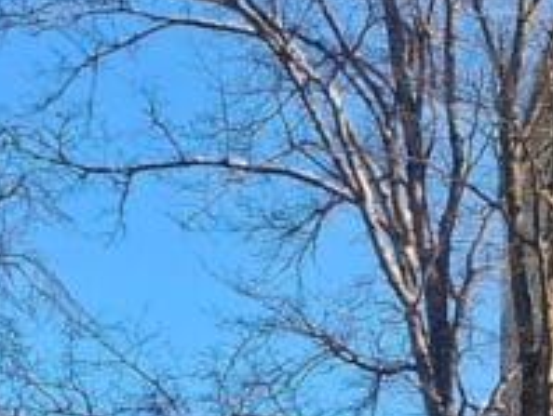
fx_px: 2511
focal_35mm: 157
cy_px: 745
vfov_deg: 9.1
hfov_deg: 11.5
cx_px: 1064
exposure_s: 1/216
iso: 20
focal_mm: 4
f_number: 1.8
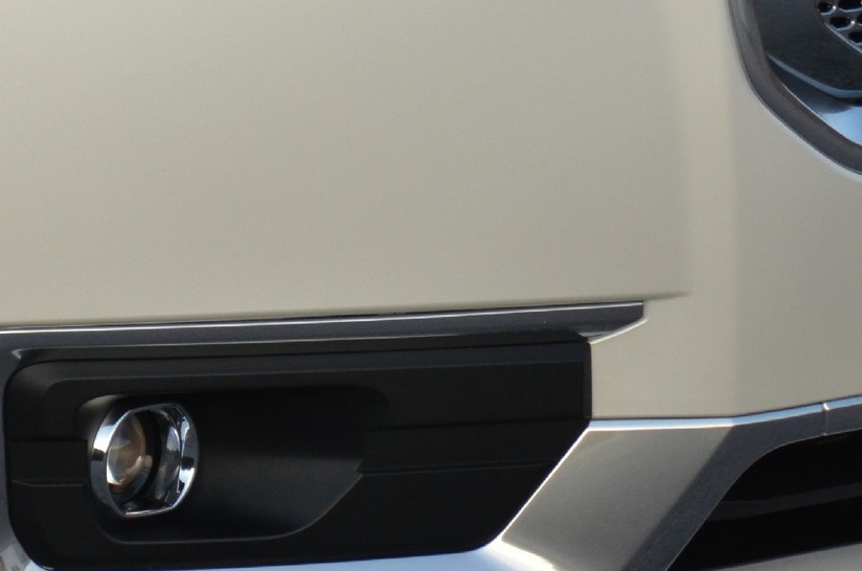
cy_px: 58
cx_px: -249
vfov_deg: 3.2
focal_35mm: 433
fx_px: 10336
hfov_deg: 4.8
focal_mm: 95
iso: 800
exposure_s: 1/1000
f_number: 5.3
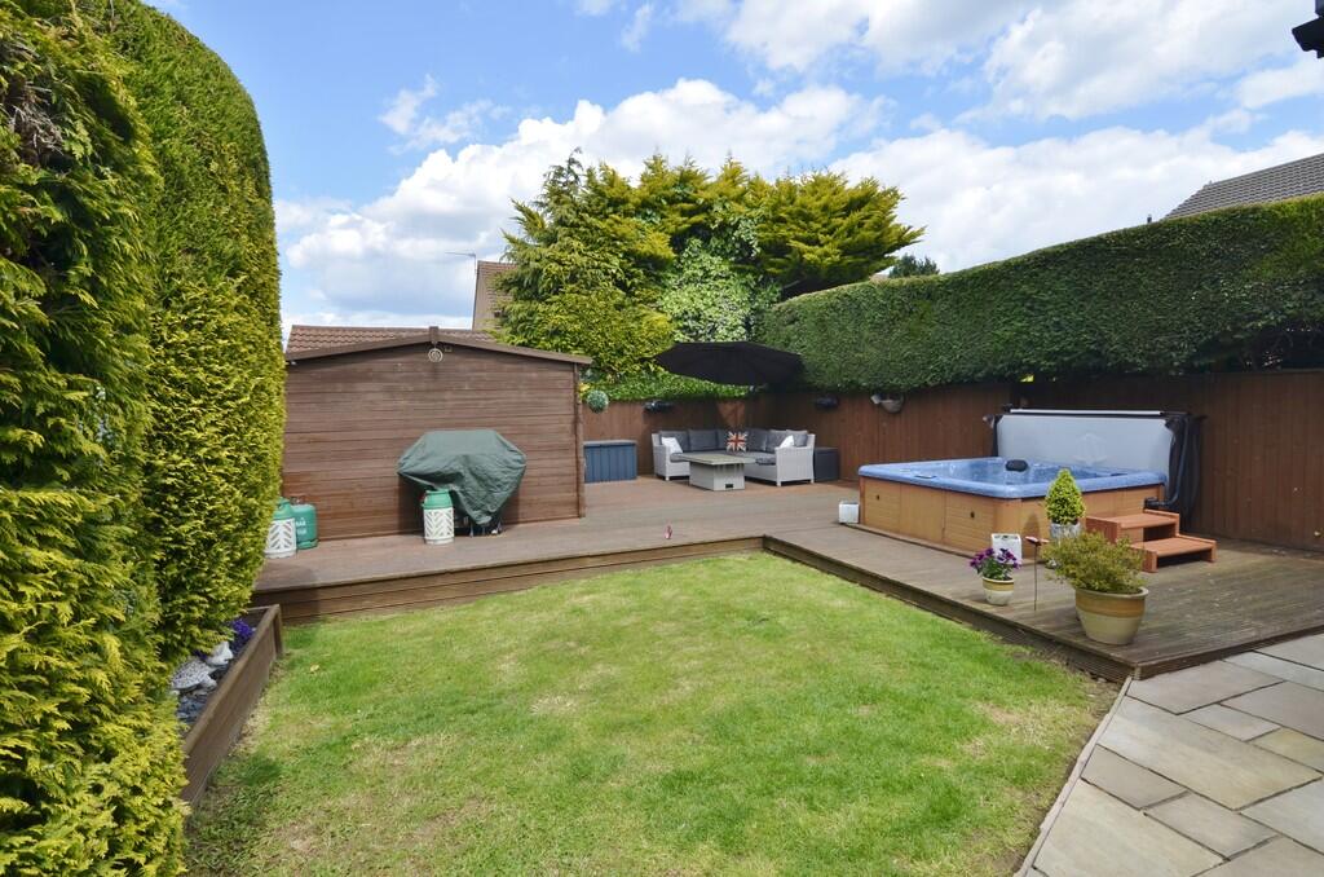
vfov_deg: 67.1
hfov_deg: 90.1
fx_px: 661
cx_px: 662
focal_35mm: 18
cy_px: 438
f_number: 8
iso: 180
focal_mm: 12
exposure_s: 1/250
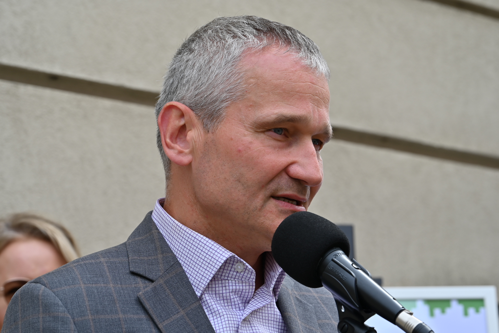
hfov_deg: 14.7
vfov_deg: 9.8
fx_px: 1940
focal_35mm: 140
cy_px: 166
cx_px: 250
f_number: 9
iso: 100
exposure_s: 1/125
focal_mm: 140
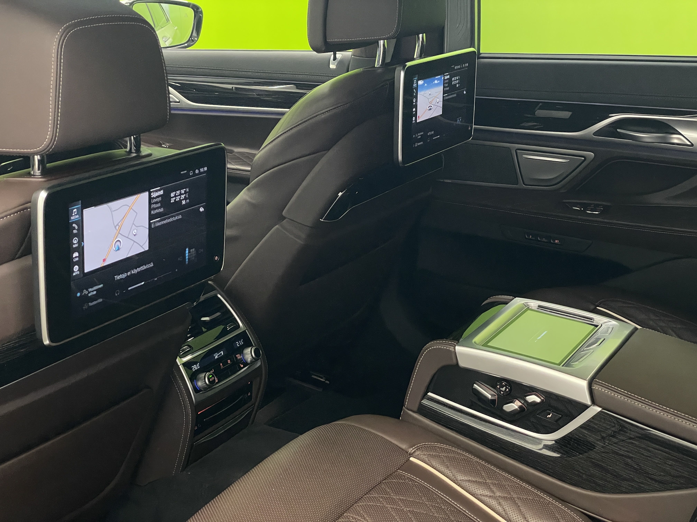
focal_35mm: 52
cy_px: 261
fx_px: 1047
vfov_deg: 28.0
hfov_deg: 36.8
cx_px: 348
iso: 500
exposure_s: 1/50
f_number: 2
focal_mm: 6
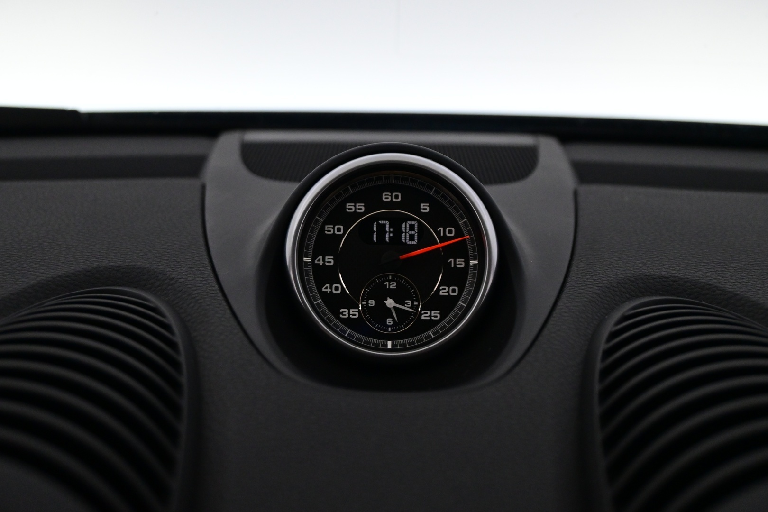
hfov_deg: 40.0
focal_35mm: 50
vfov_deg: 27.3
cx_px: 384
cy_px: 256
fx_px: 1056
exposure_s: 1/125
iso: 2000
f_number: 5
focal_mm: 33
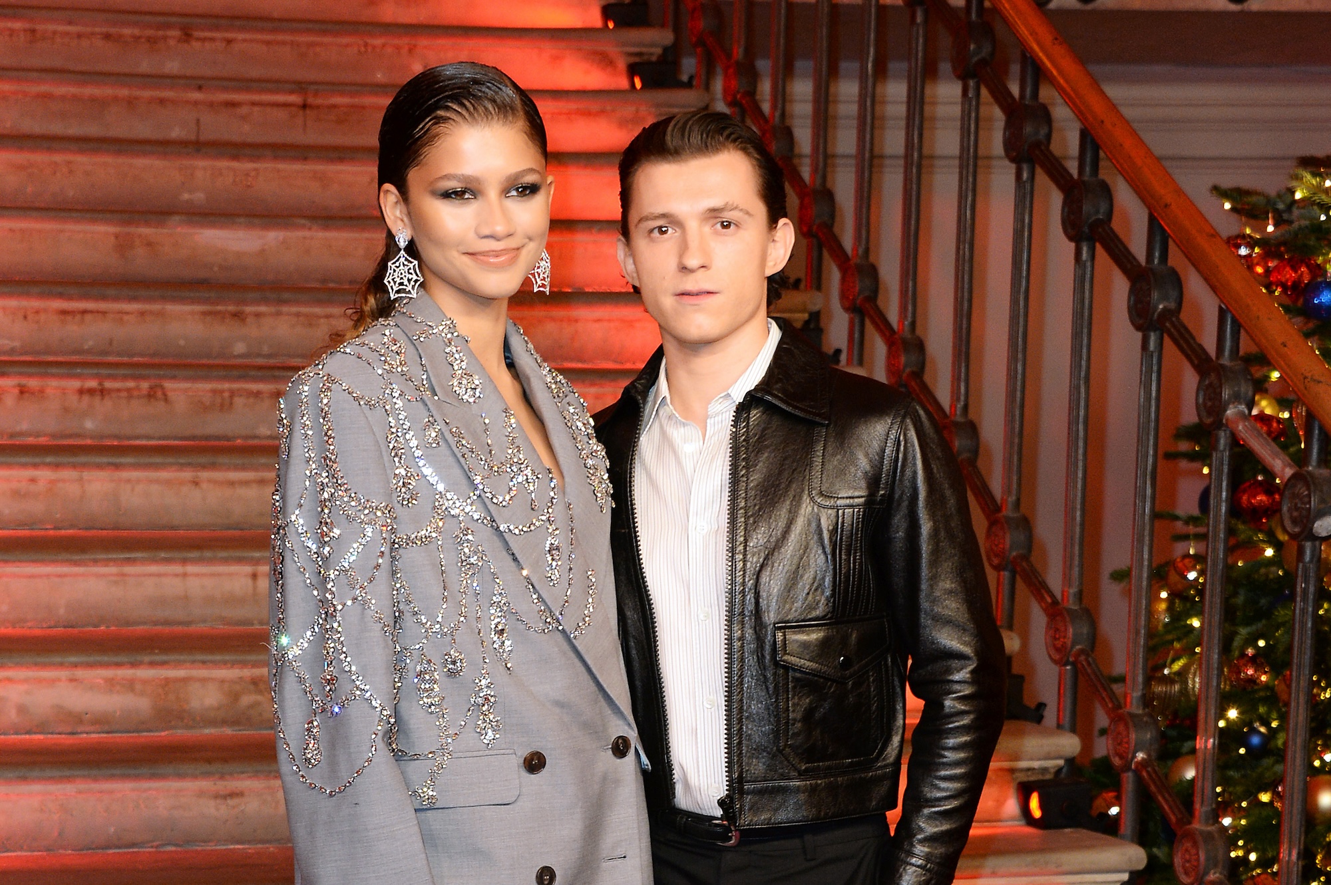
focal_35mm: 50
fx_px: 1847
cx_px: 666
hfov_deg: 39.6
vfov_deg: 27.0
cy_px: 442
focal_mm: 50
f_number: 5.6
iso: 1600
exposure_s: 1/125
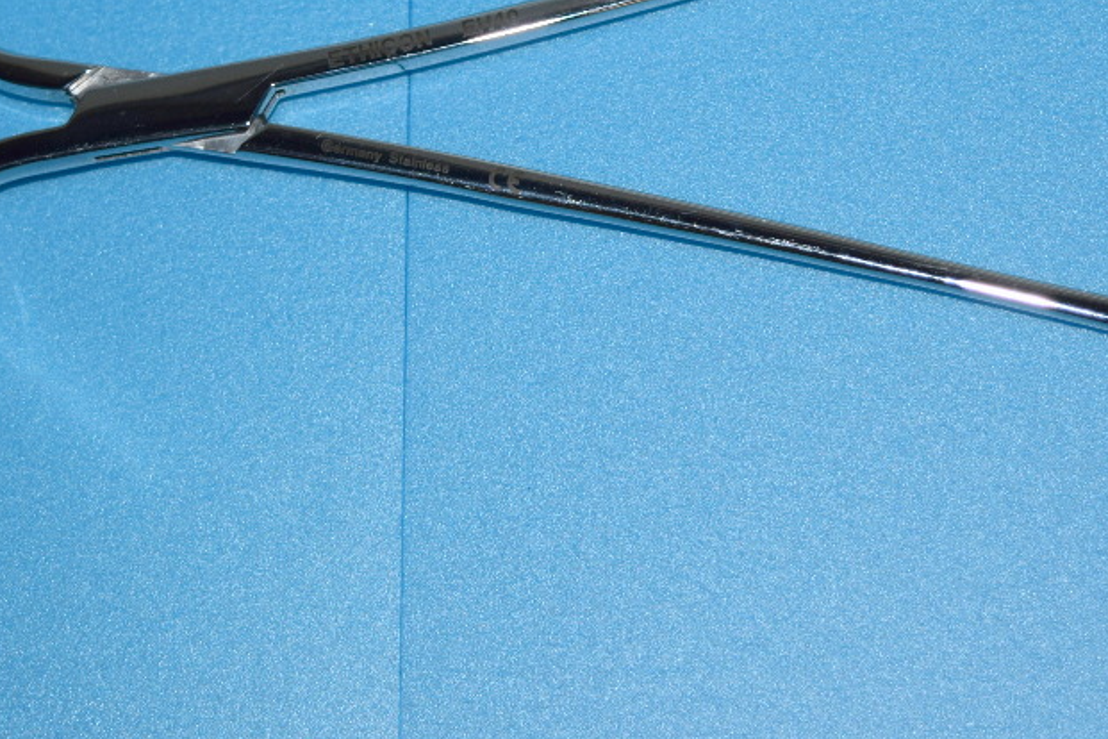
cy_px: 117
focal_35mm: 99
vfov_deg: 13.7
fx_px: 3047
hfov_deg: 20.6
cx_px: 526
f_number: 4.5
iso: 220
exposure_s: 1/80
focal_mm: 32
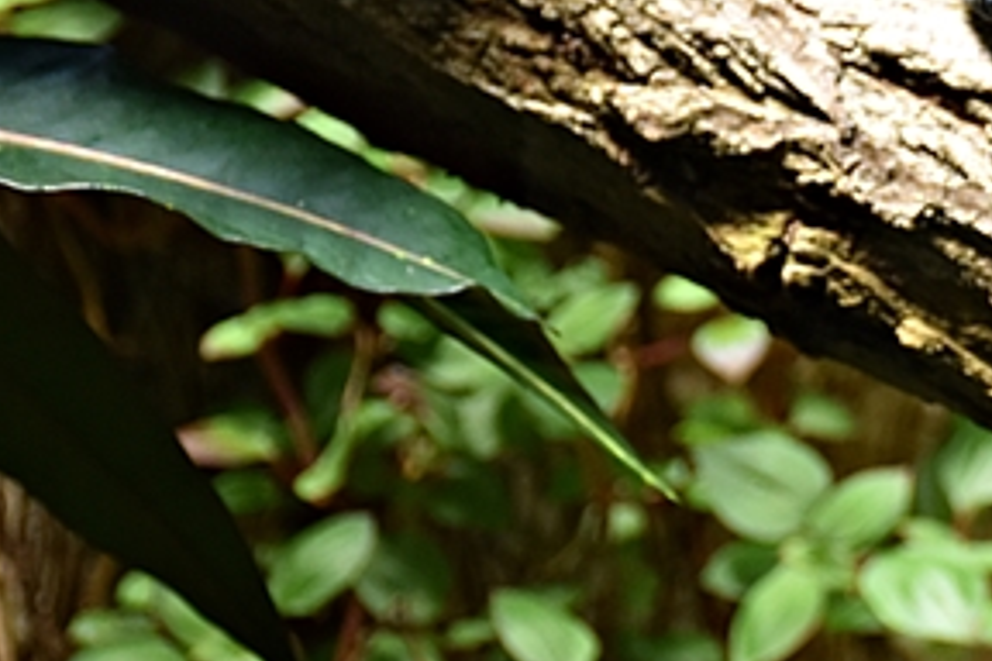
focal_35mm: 267
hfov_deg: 7.6
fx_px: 7357
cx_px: 1309
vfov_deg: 5.1
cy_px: 153
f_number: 4.8
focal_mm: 50
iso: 560
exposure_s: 1/60
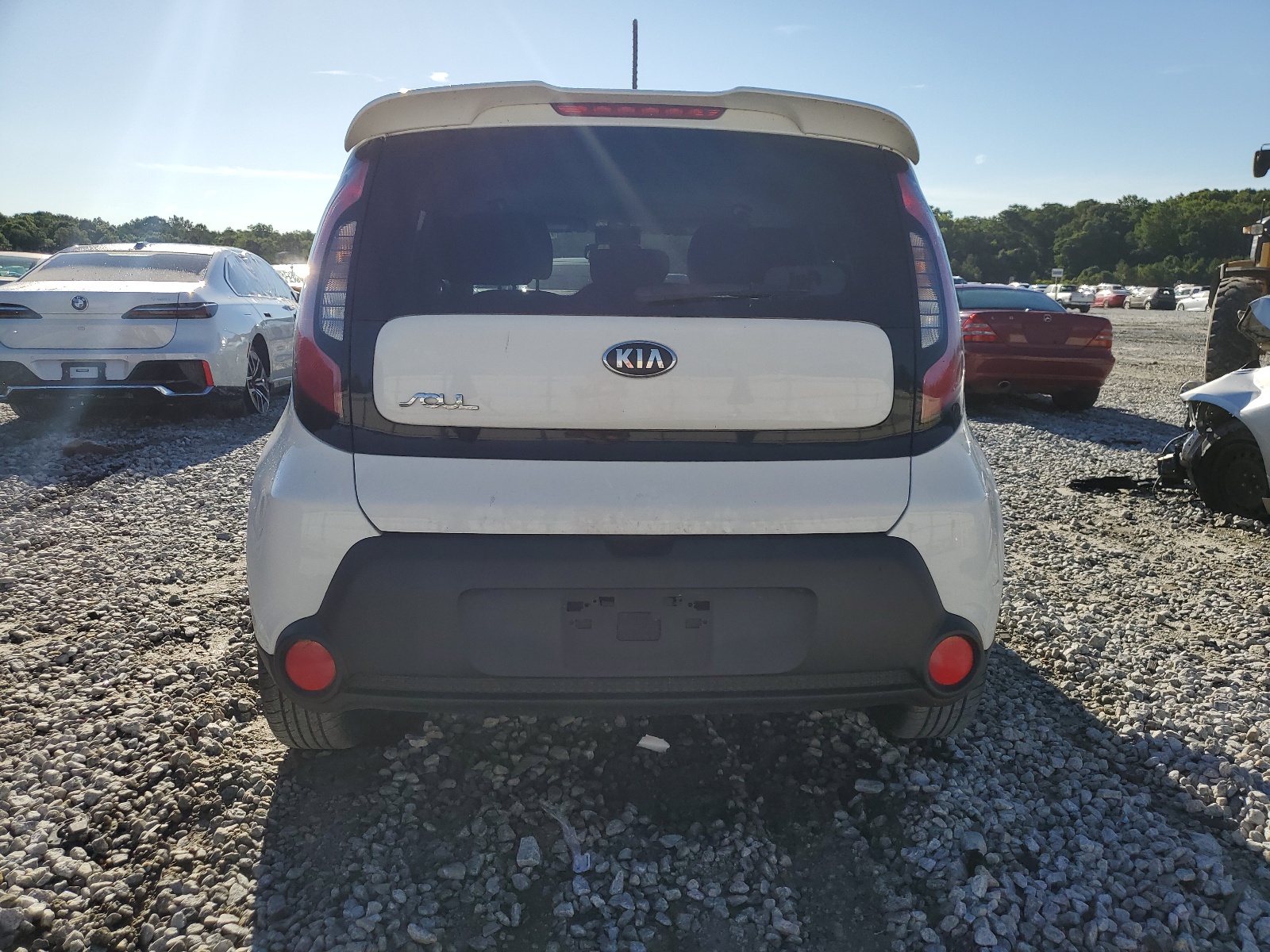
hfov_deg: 67.3
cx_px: 635
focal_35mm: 26
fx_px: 954
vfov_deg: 53.1
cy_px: 476
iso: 50
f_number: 1.5
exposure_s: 1/5000
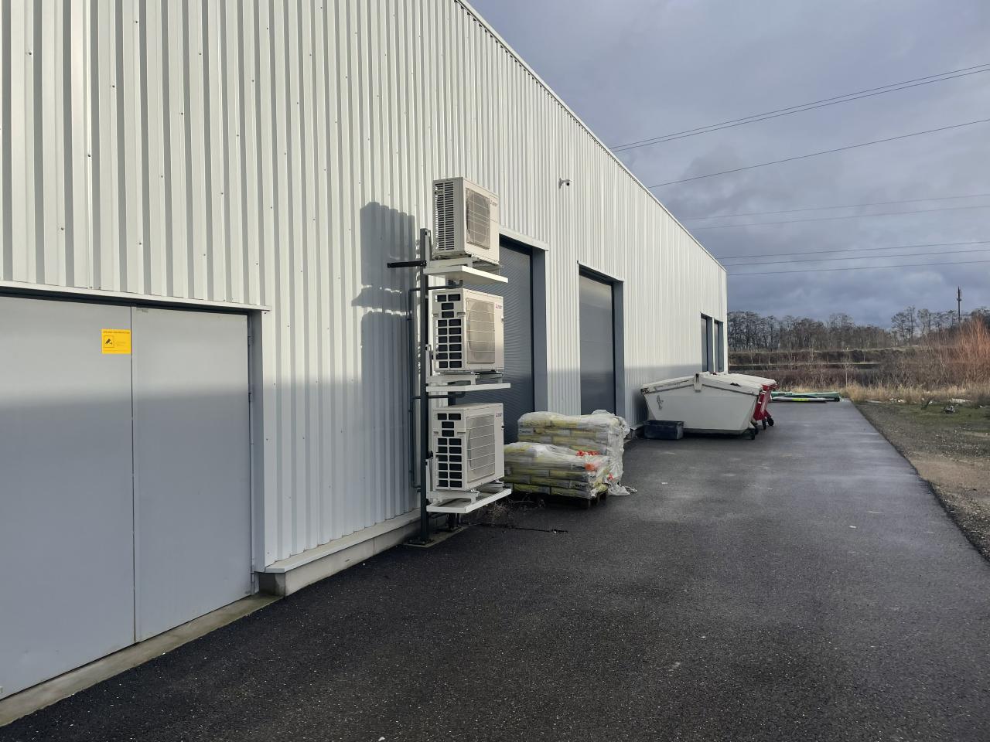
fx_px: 744
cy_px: 371
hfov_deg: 67.3
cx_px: 495
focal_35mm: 26
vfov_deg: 53.1
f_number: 1.6
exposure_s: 1/4292
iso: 32
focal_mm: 4.2
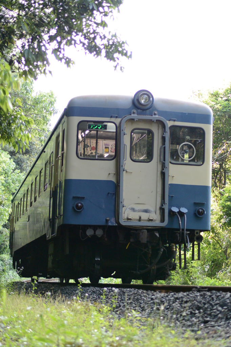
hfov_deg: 15.9
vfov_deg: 23.7
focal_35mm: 86
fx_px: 828
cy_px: 174
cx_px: 116
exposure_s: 1/500
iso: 160
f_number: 1.2
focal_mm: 32
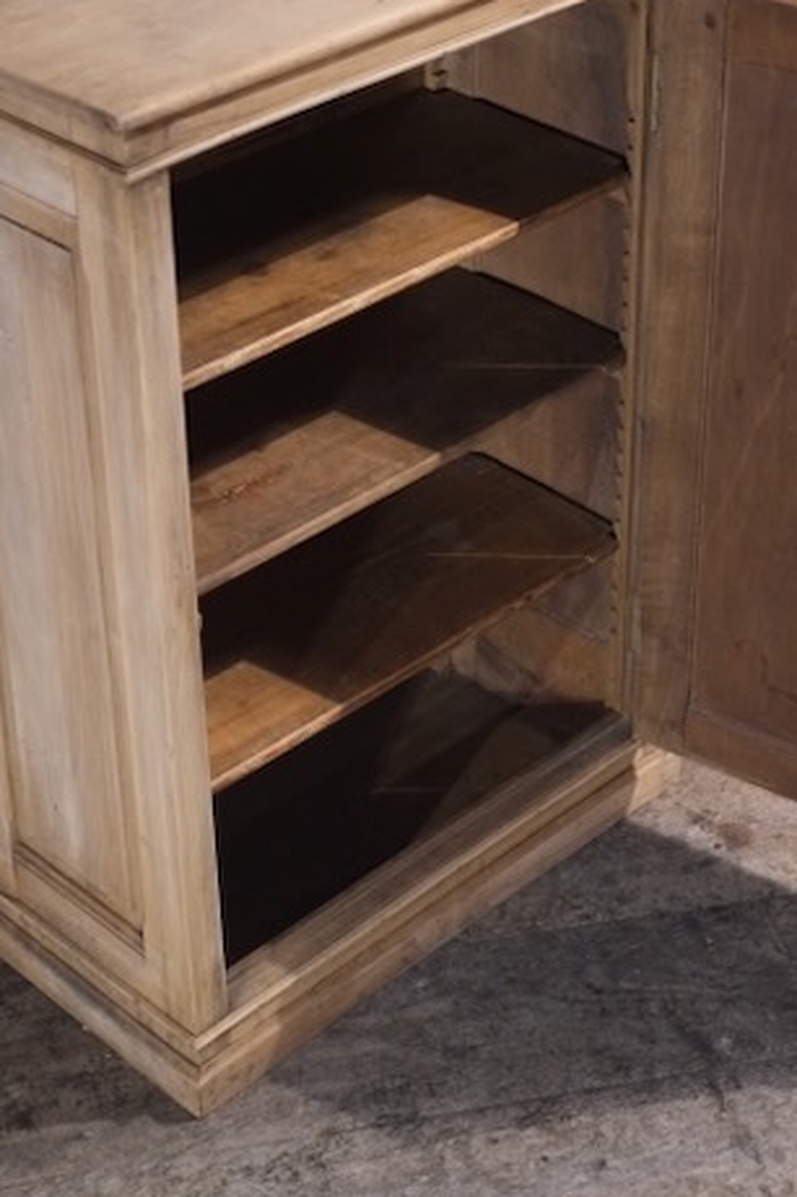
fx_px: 2293
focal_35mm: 69
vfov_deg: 29.1
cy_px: 431
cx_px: 457
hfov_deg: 19.7
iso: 3200
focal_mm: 35
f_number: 4.5
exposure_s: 1/125
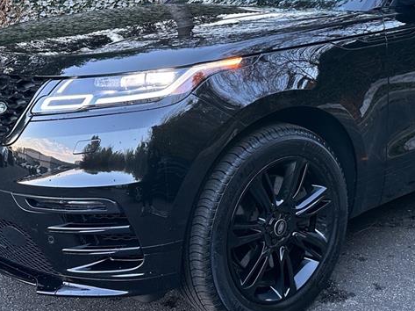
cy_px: 105
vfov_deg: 27.8
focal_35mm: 52
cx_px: 297
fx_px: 623
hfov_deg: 36.2
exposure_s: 1/63
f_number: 1.78
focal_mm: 6.86
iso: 200
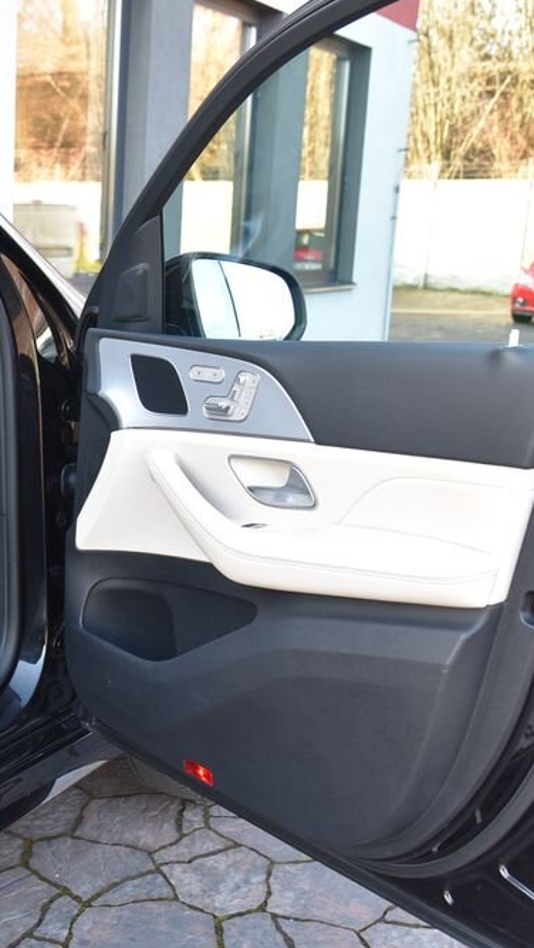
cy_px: 474
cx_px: -3
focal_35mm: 45
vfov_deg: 45.5
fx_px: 1132
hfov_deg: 25.2
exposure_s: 1/100
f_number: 5
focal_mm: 28
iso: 500
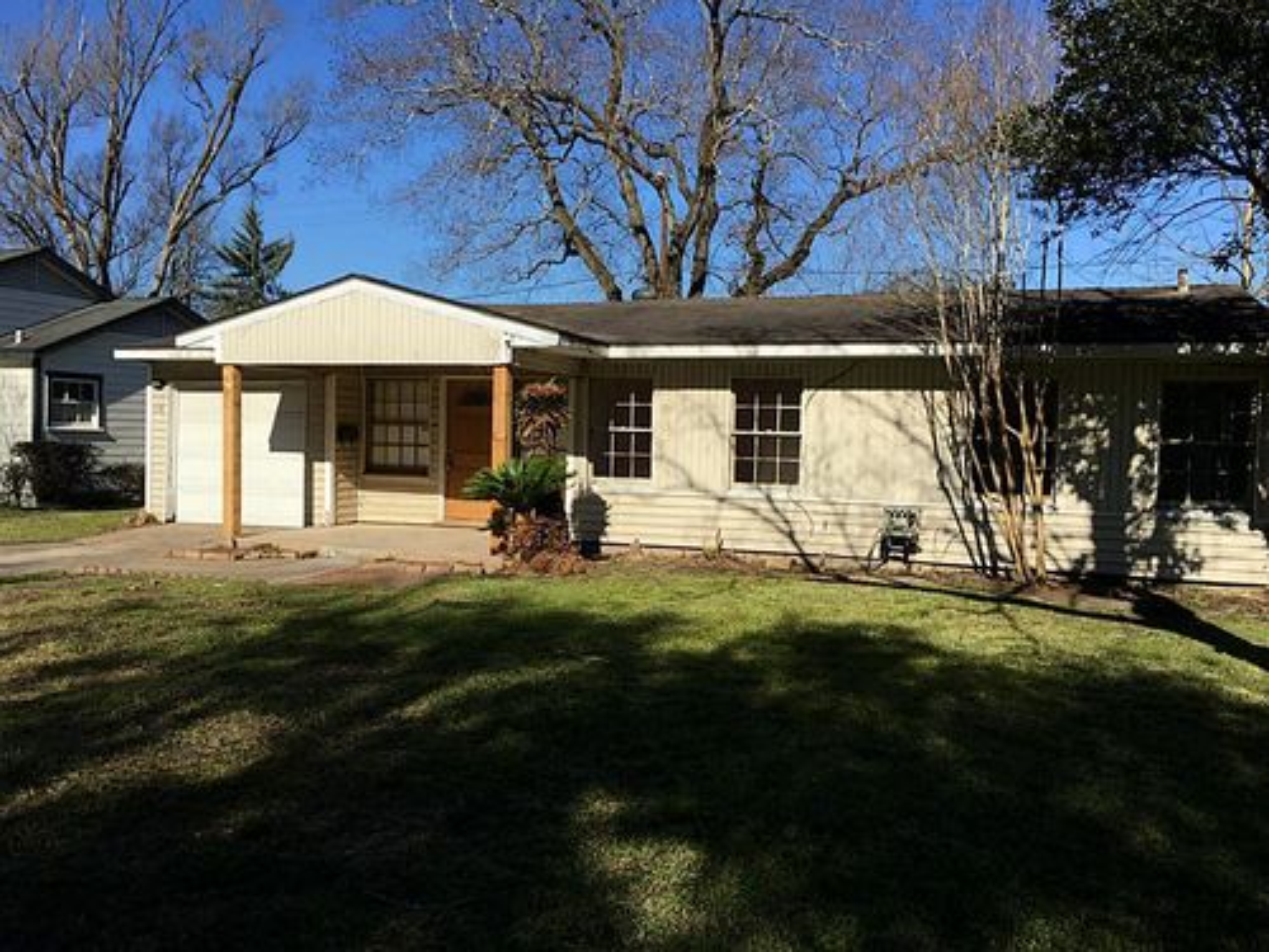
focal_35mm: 29
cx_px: 634
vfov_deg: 48.2
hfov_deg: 61.7
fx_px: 1063
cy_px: 476
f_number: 2.2
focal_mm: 4.15
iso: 25
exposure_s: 1/2137
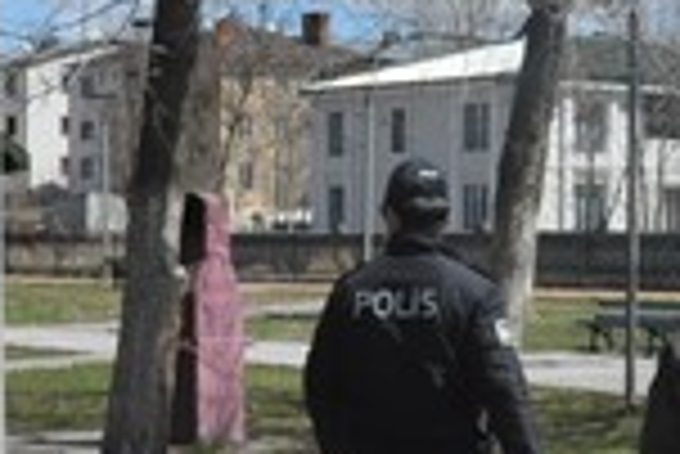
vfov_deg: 11.8
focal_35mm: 116
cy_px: 157
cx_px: 527
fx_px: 2193
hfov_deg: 17.5
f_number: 14
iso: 800
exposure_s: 1/800
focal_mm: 18
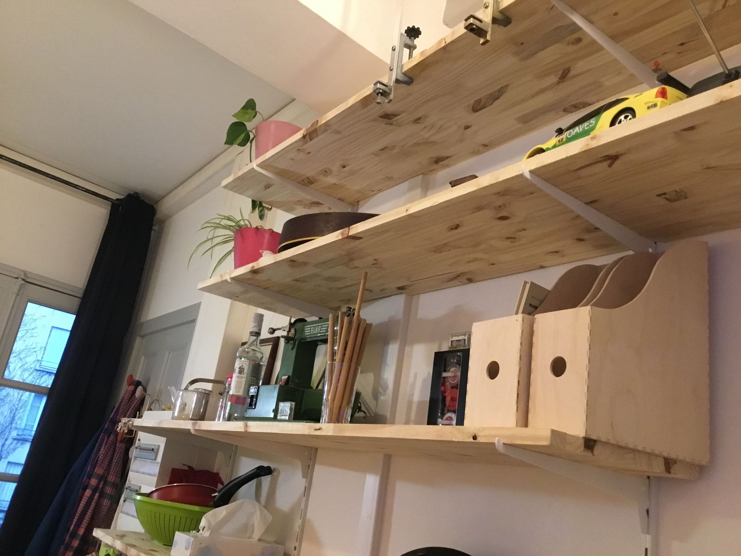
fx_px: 664
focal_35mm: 31
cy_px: 278
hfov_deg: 58.4
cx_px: 370
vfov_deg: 45.4
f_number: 2.4
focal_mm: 3.3
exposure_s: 1/33
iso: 250
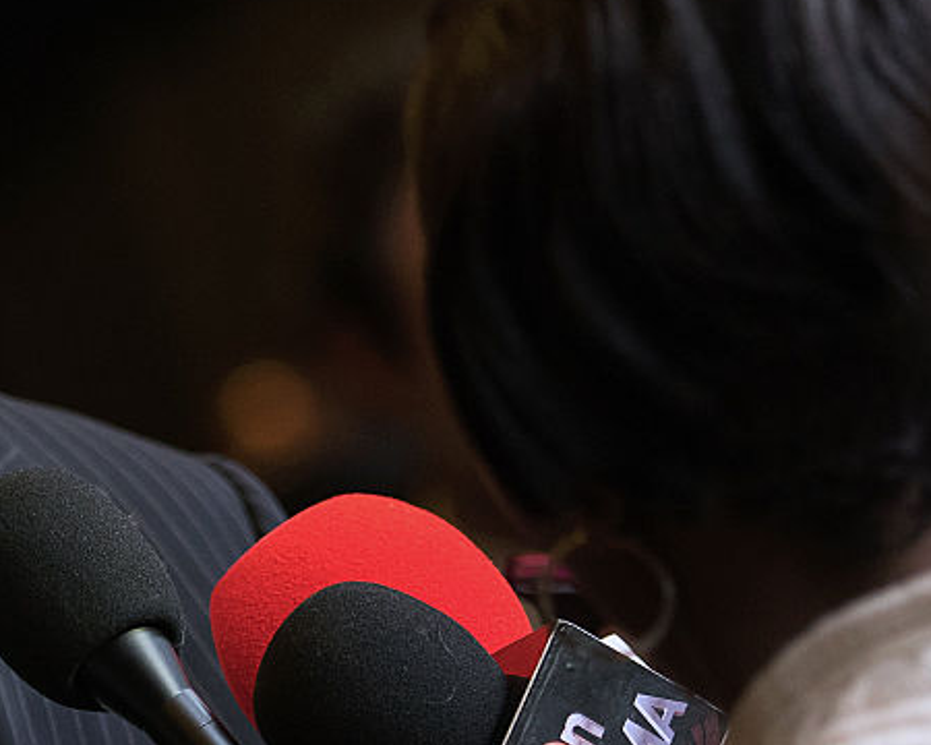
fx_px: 6475
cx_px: 62
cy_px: 246
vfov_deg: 6.6
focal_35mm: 235
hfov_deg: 8.2
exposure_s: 1/200
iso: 1600
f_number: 3.2
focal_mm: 110
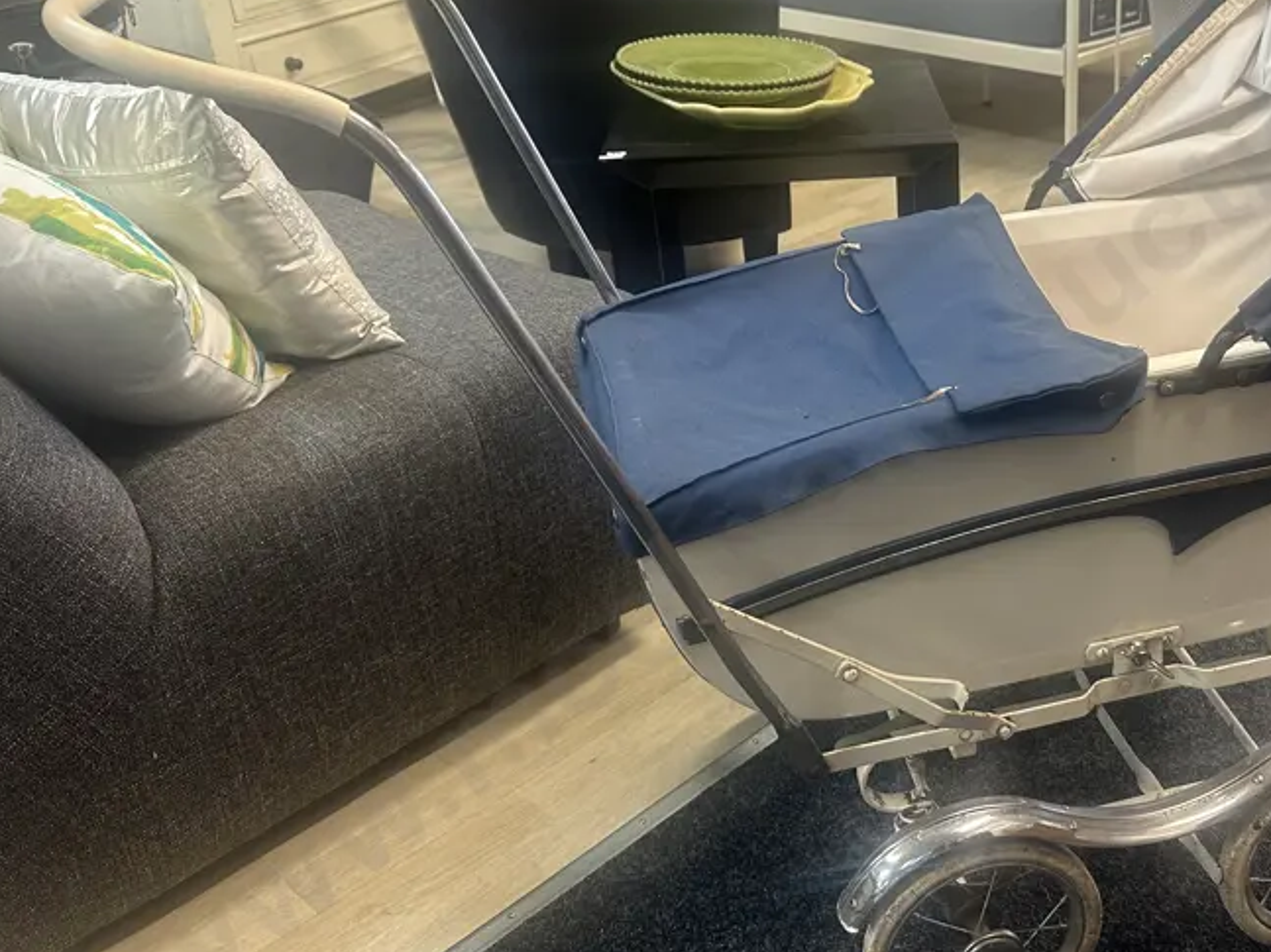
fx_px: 1395
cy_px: 391
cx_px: 959
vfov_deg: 37.6
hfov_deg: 47.1
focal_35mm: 38
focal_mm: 6.86
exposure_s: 1/50
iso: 200
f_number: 1.78
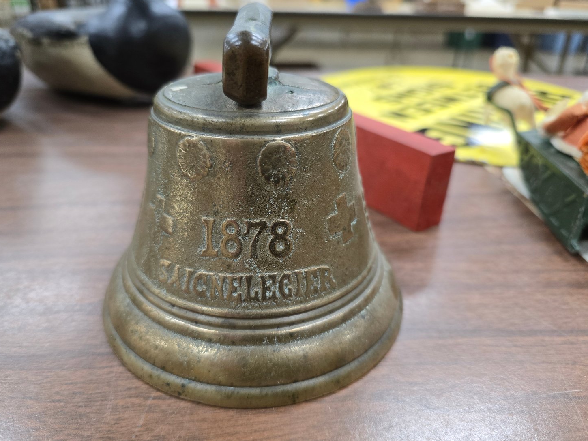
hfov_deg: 71.6
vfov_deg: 56.8
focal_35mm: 24
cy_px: 220
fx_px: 408
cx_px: 282
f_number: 1.7
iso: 250
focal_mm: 6.3
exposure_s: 1/61
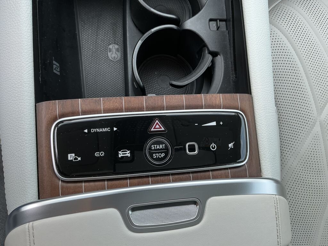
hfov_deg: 61.7
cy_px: 123
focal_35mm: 29
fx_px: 275
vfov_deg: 48.2
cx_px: 164
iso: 20
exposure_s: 1/120
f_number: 1.8
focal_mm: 3
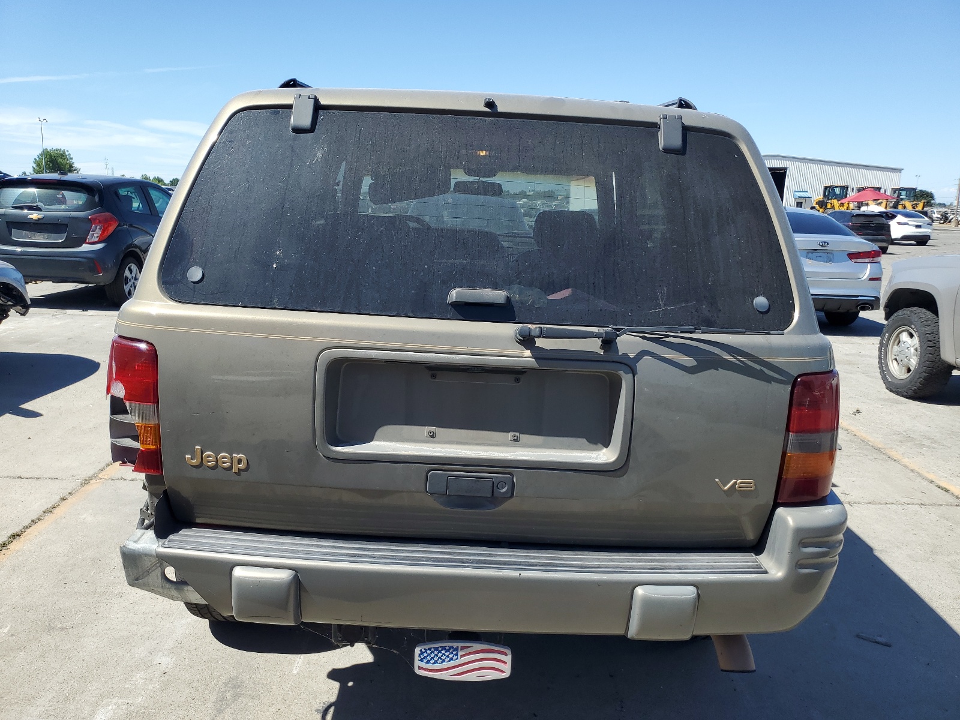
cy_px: 360
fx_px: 721
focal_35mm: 26
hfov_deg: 67.3
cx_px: 480
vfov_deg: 53.1
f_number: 1.5
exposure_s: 1/2000
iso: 50
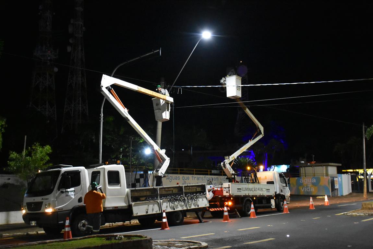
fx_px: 420
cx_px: 186
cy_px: 124
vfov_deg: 33.0
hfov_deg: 47.9
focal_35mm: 40
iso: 8000
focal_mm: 27
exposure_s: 1/100
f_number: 4
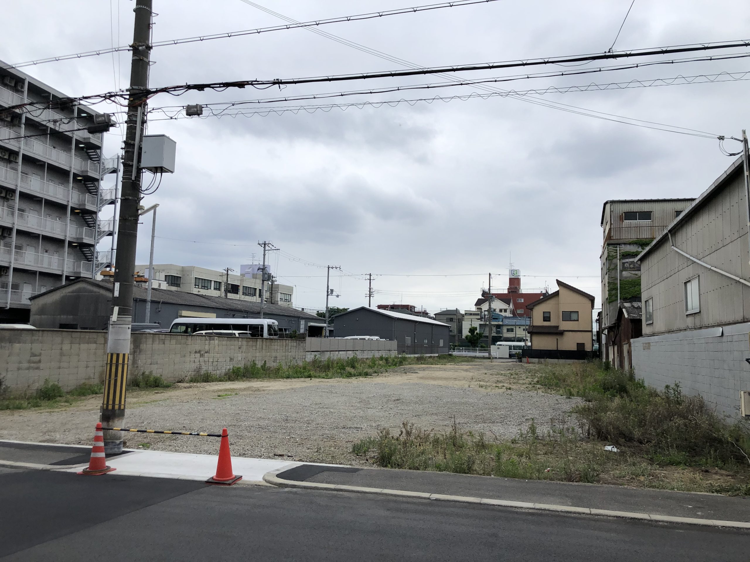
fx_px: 607
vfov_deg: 49.7
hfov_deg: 63.4
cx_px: 375
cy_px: 281
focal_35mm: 28
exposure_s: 1/923
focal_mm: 3.99
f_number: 1.8
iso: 20
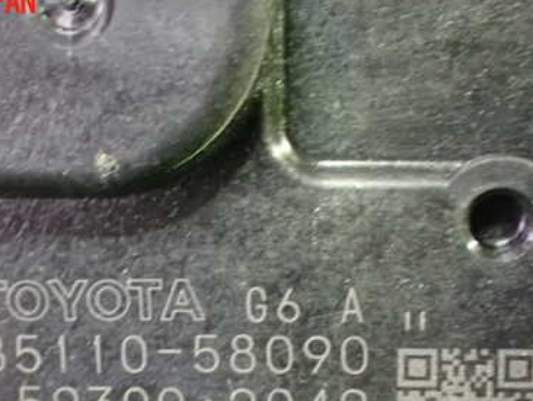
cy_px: 314
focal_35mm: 77
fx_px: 1186
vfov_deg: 19.0
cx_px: 208
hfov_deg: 25.3
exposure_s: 1/15
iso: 1600
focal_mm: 8.4
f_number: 3.1
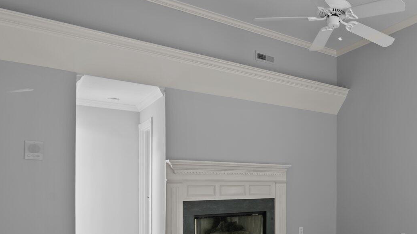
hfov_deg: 54.5
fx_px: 343
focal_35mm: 31
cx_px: 375
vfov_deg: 36.9
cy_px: 176
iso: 400
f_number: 6.3
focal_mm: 15
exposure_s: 1
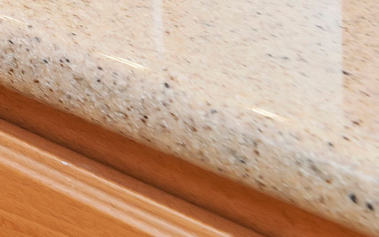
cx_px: -665
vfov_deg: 9.2
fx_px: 971
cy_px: -588
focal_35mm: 94
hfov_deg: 12.7
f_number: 10
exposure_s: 1/4
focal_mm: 14
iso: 500
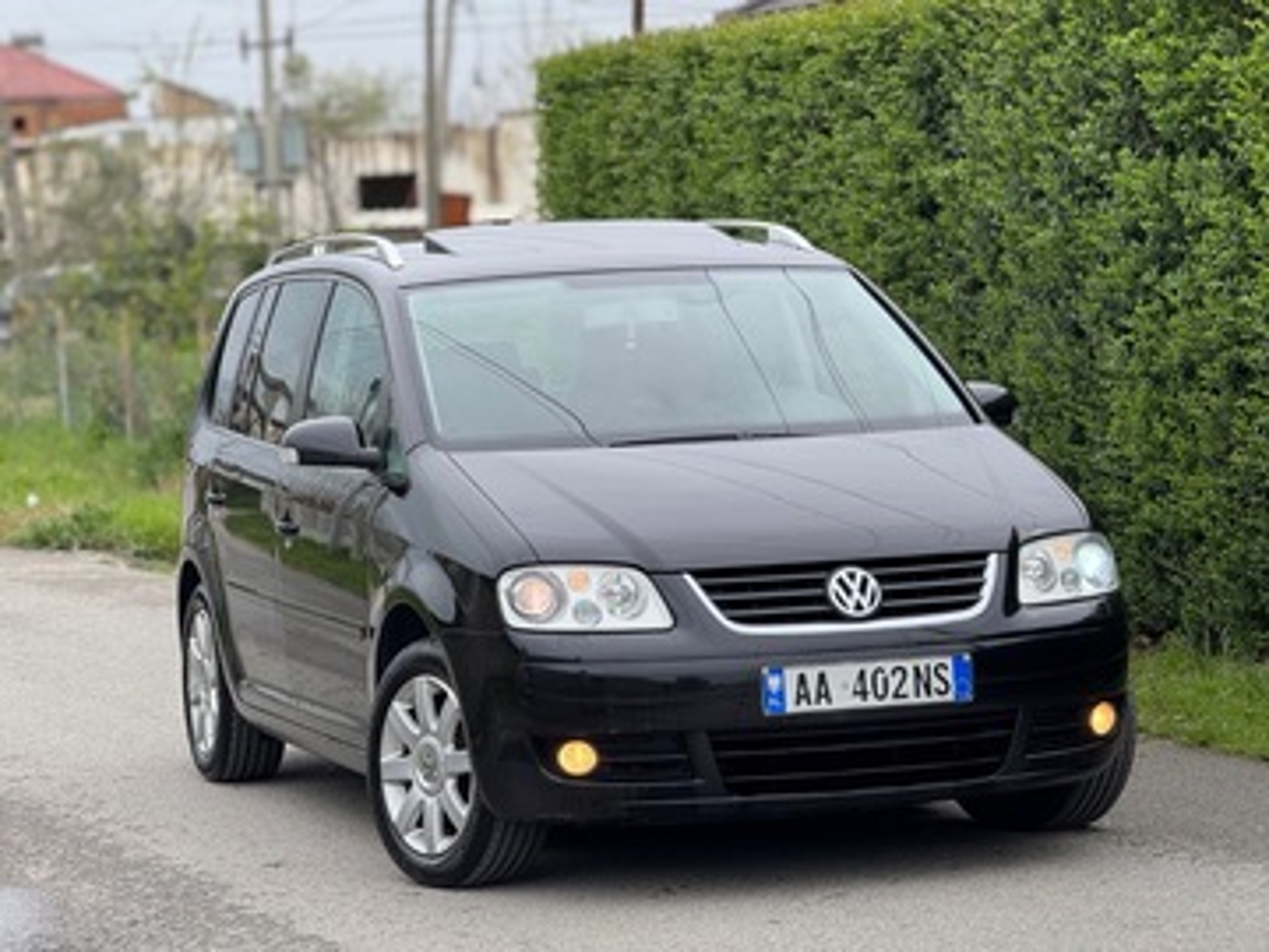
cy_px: 476
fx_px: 4399
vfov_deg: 12.3
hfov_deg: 16.4
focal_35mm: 120
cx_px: 634
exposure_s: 1/450
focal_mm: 15.66
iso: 50
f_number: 2.8
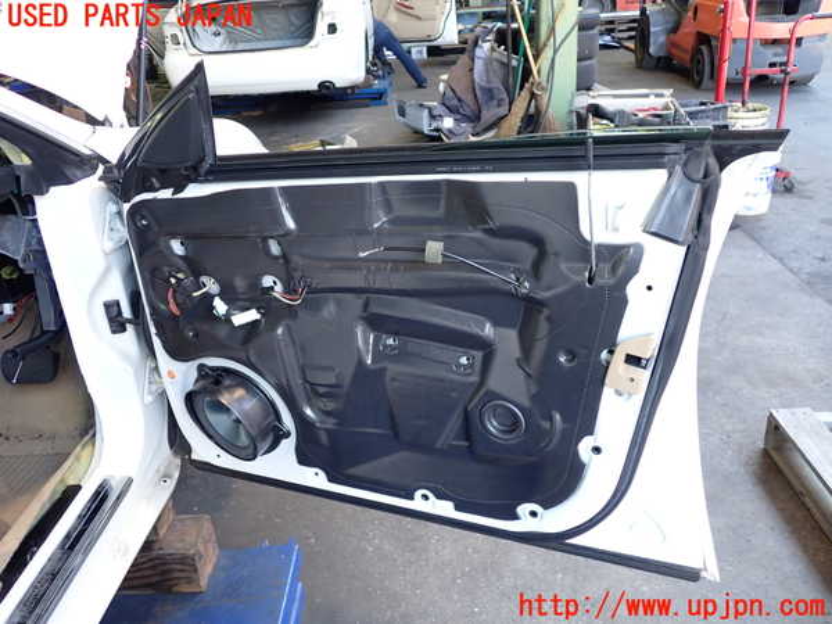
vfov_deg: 46.8
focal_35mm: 30
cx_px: 416
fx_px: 721
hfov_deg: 60.0
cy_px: 312
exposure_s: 1/50
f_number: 2.3
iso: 200
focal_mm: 5.4
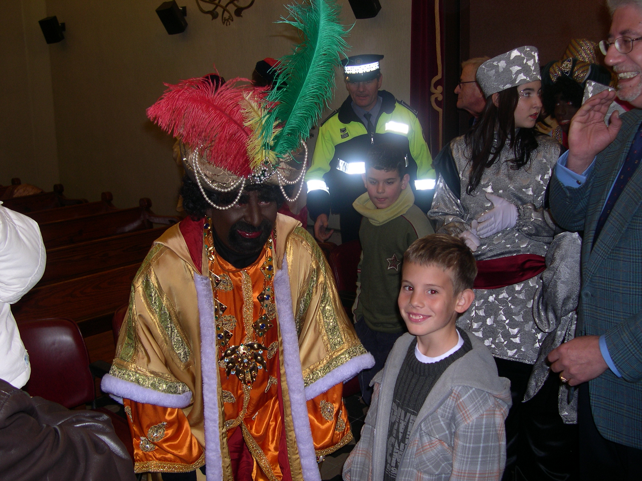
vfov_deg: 37.7
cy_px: 240
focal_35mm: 38
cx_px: 321
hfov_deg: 49.0
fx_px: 705
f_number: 2.8
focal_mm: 8
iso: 100
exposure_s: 1/60
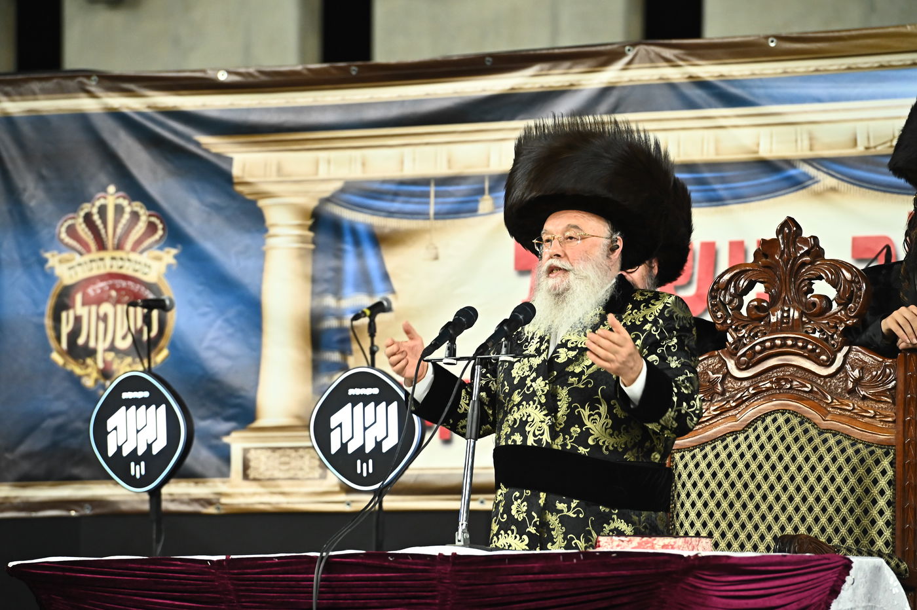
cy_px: 305
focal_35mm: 200
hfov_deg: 10.3
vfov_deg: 6.9
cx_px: 458
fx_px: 5092
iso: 3200
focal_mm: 200
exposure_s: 1/160
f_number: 6.3
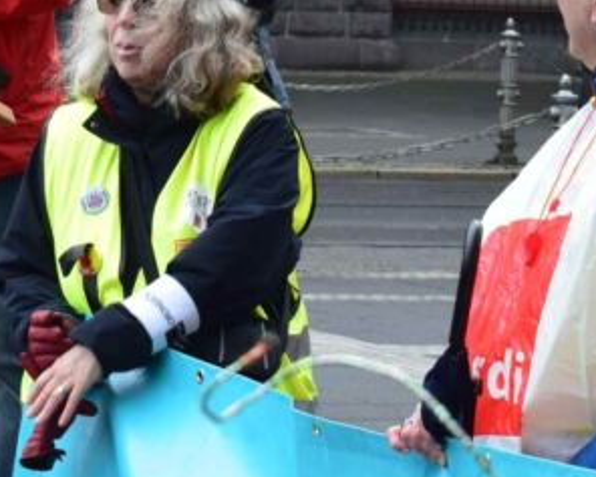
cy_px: -61
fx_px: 4243
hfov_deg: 8.0
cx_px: 46
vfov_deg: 6.4
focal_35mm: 240
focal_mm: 55
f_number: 9
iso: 400
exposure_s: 1/125
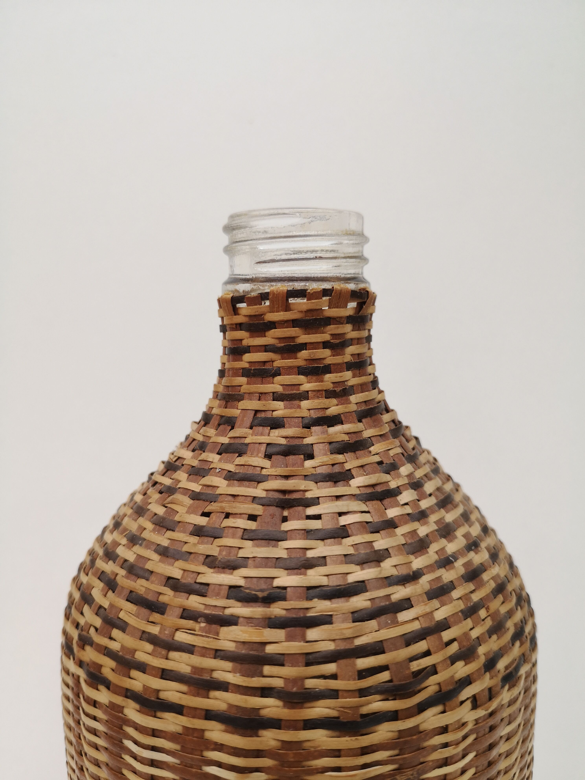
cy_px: 390
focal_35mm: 27
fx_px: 608
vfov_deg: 65.3
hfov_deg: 51.4
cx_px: 292
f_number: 1.8
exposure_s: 1/107
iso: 50
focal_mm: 3.95
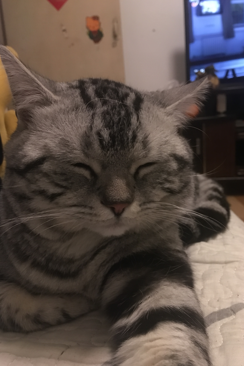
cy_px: 183
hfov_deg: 42.3
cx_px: 114
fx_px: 315
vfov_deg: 60.3
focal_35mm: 31
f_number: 2.2
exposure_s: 1/17
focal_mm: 4.15
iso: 1000
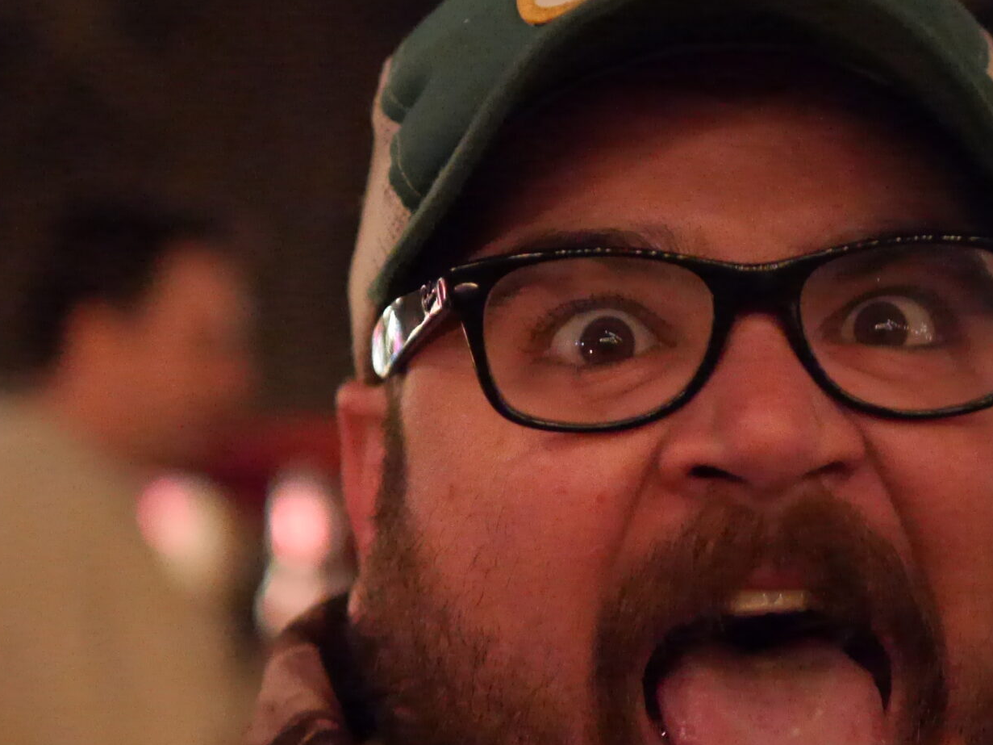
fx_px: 2983
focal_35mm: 104
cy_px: 456
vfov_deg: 14.2
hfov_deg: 18.9
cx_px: 610
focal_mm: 25
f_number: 1.4
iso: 6400
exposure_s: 1/40
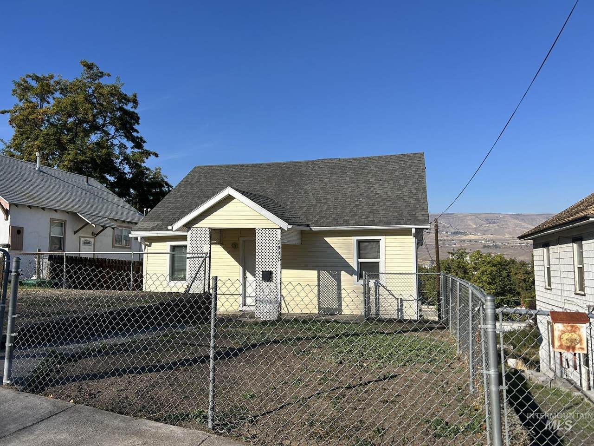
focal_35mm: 26
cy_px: 223
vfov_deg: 53.1
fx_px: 446
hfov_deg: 67.3
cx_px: 297
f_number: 1.5
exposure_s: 1/5319
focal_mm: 5.7
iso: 50
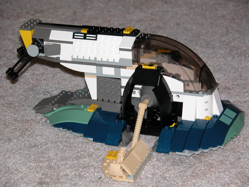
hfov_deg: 13.5
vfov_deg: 10.2
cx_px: 124
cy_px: 94
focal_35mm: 146
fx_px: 1050
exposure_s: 1/125
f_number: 3.9
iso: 100
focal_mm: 37.7
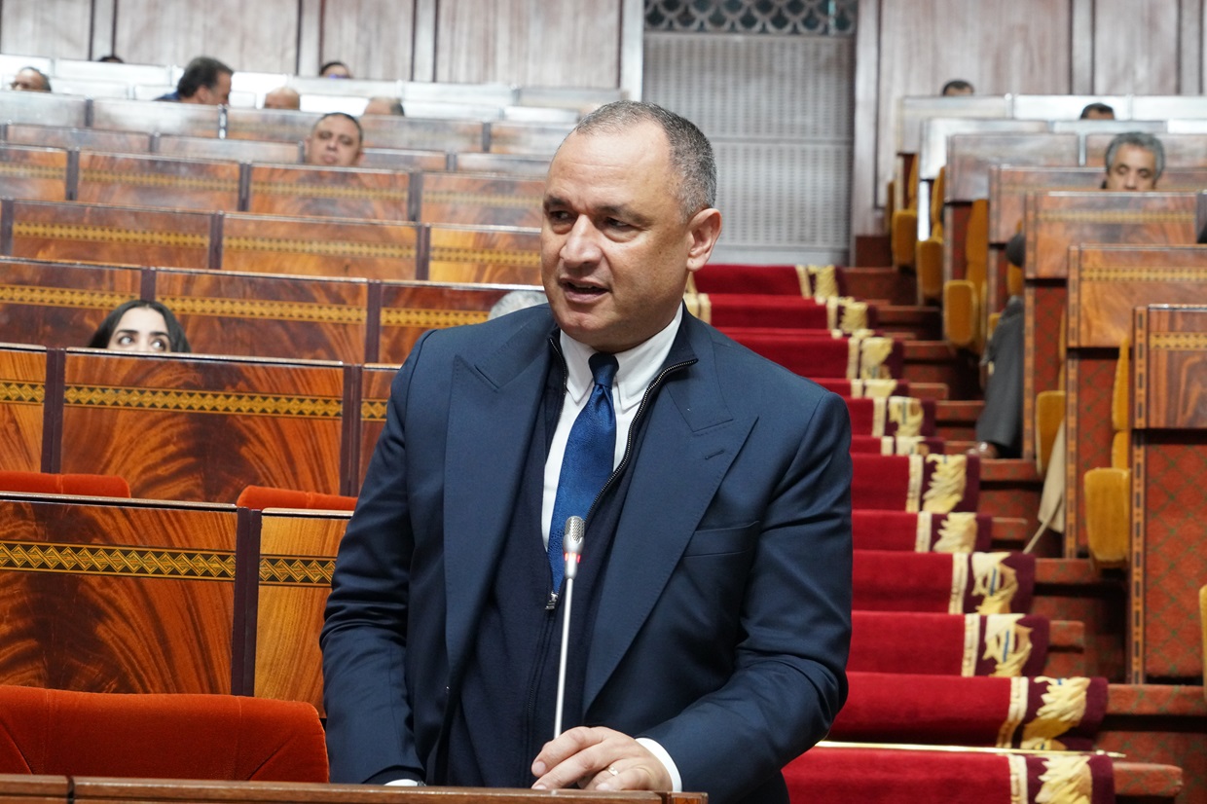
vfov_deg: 16.1
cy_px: 402
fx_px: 2849
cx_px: 604
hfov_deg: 23.9
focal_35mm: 85
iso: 5000
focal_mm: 85
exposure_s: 1/60
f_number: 9
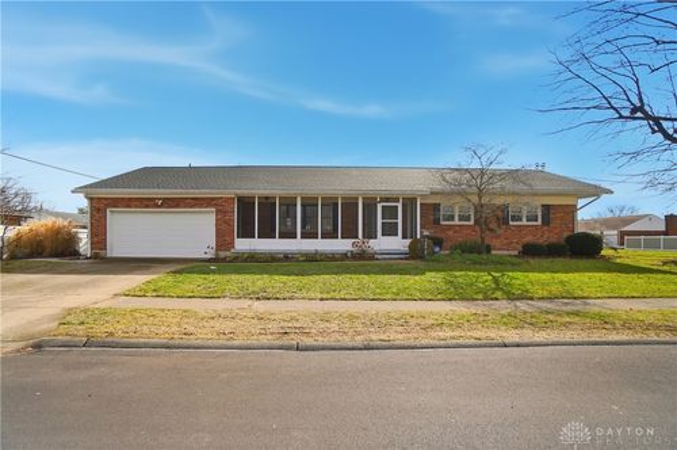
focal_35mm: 15
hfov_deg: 100.5
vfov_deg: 77.2
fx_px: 282
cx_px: 338
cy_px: 225
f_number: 4
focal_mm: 10
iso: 100
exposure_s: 1/4000
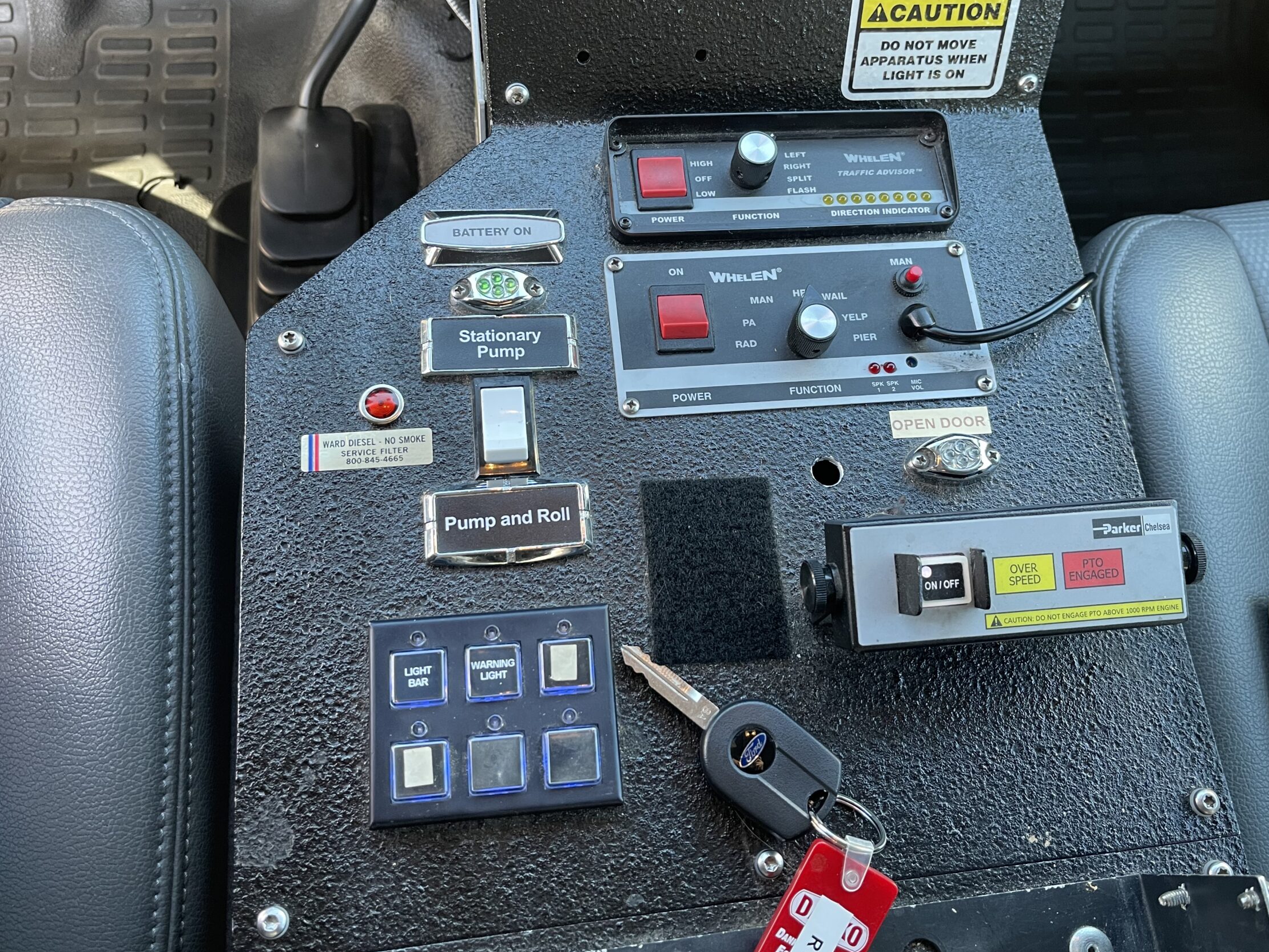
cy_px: 410
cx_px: 667
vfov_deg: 46.7
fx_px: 1100
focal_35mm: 30
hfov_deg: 59.9
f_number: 1.6
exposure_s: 1/99
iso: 125
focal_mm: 5.1
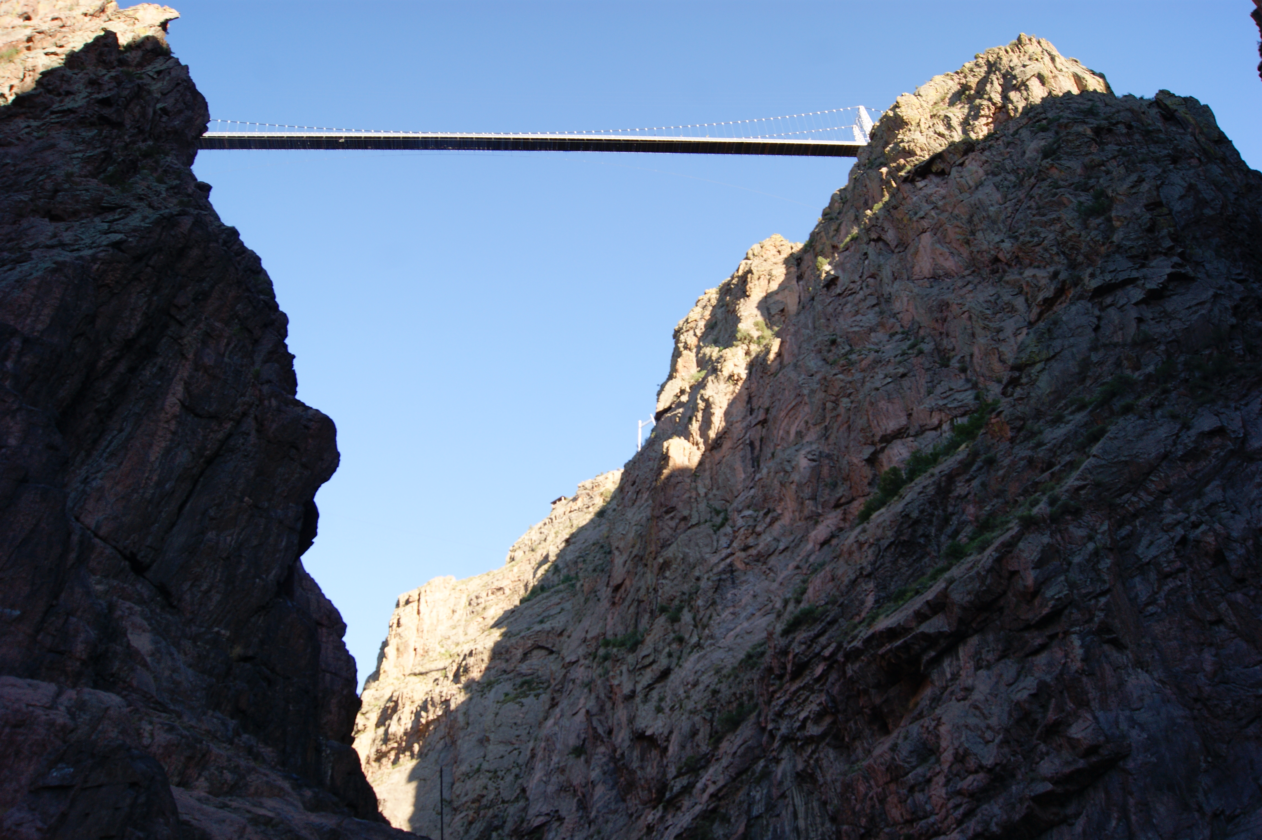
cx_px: 631
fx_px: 946
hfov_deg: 67.4
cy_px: 420
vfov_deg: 47.9
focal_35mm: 27
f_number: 8
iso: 100
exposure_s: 1/60
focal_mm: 18
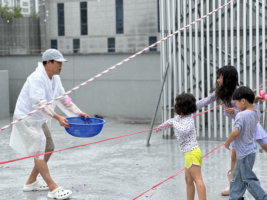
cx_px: 134
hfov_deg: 25.3
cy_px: 100
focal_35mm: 77
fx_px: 594
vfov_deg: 19.1
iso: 32
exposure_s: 1/121
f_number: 2.8
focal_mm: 9
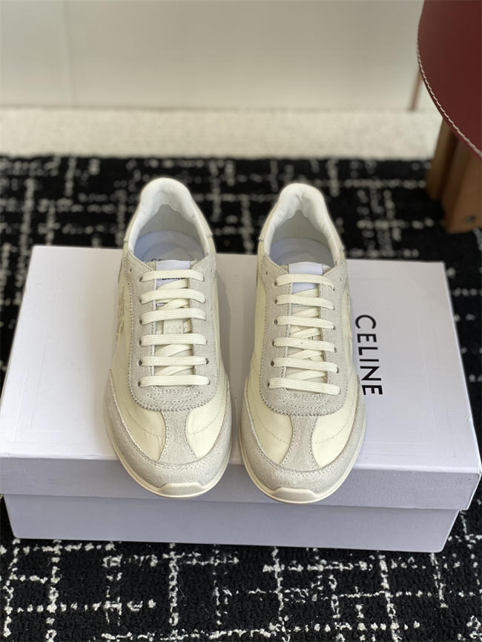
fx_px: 965
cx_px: 241
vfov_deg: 36.8
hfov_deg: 28.0
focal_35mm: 52
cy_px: 321
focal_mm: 6
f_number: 2
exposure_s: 1/146
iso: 20
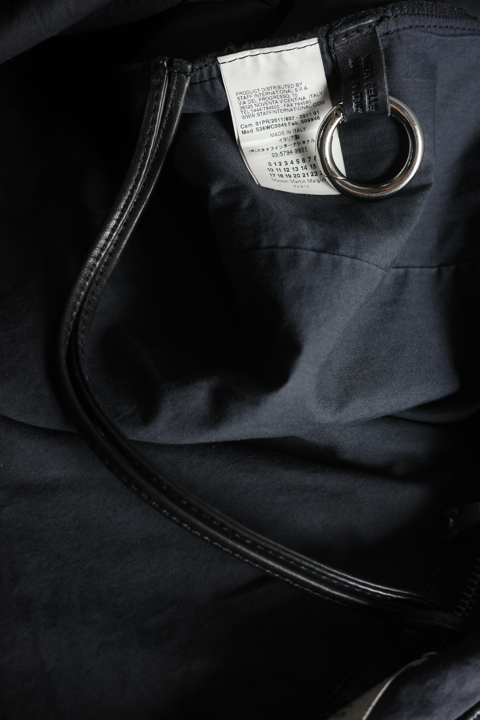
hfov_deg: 31.2
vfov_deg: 45.4
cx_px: 244
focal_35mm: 43
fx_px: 860
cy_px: 377
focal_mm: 26
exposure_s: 1/40
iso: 500
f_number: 3.2
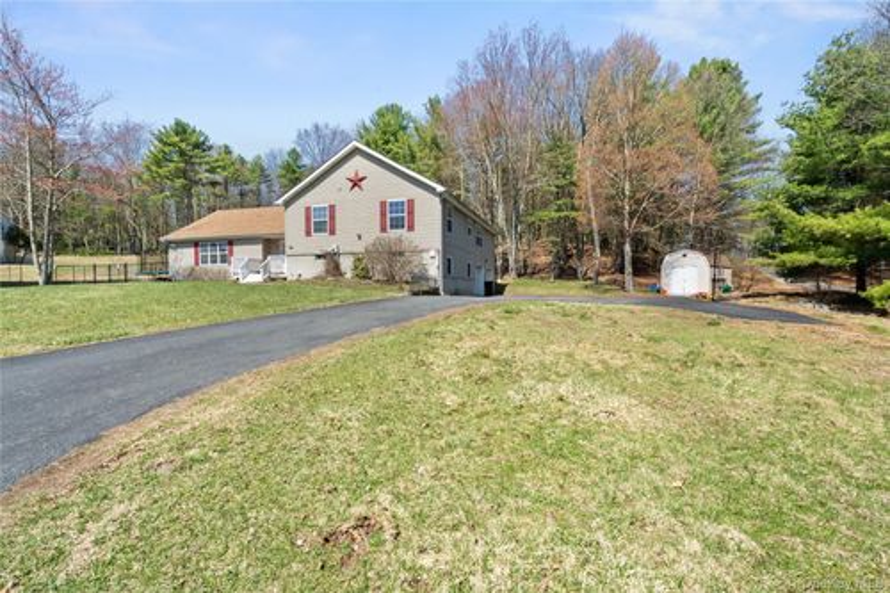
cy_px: 296
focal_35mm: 16
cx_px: 445
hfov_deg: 96.8
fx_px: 395
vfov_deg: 73.7
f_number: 22
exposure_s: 1/50
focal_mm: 16
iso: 400
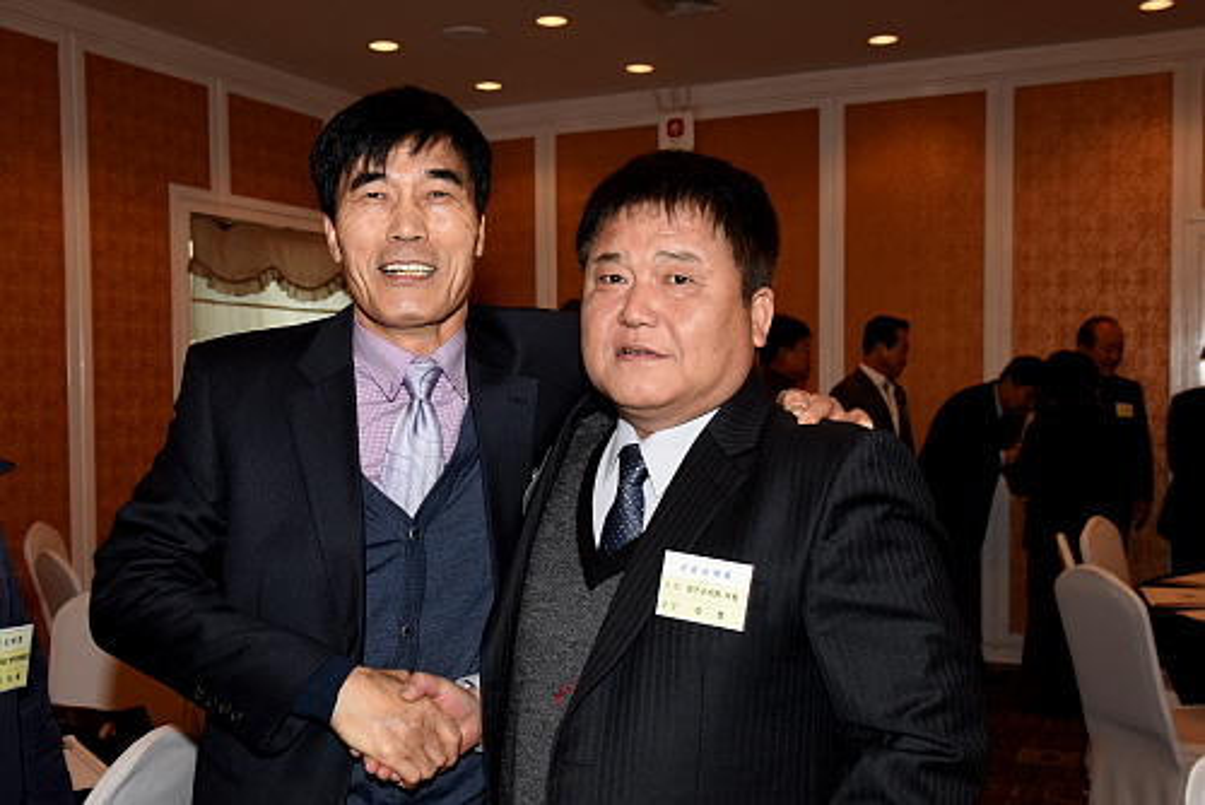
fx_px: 1139
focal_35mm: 34
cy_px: 402
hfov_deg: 55.8
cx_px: 602
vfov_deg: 38.9
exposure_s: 1/60
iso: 800
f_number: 7.1
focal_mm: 34
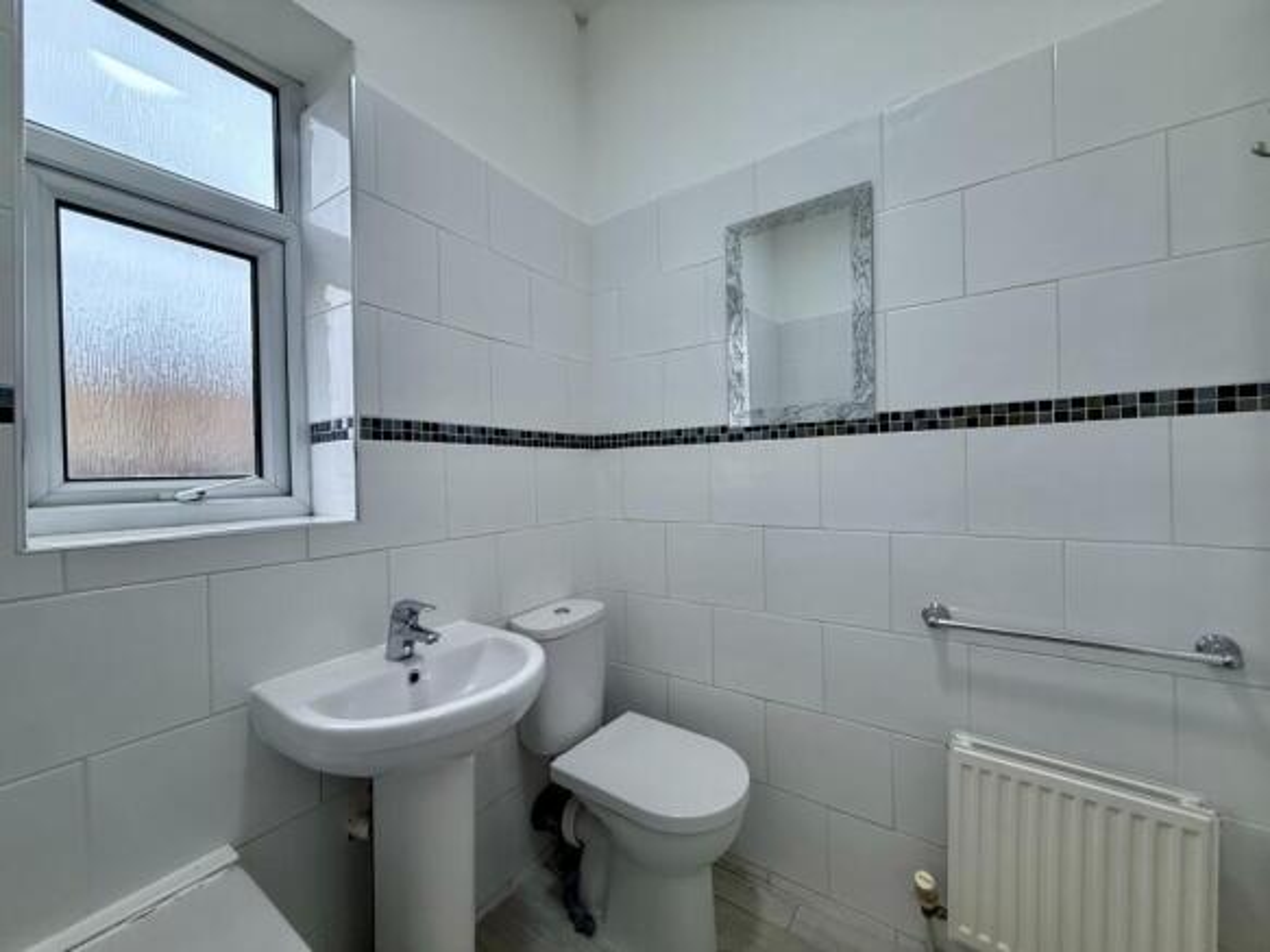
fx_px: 514
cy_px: 476
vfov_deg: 85.7
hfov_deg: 102.1
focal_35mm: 14
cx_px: 635
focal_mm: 2.22
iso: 125
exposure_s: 1/100
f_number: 2.2
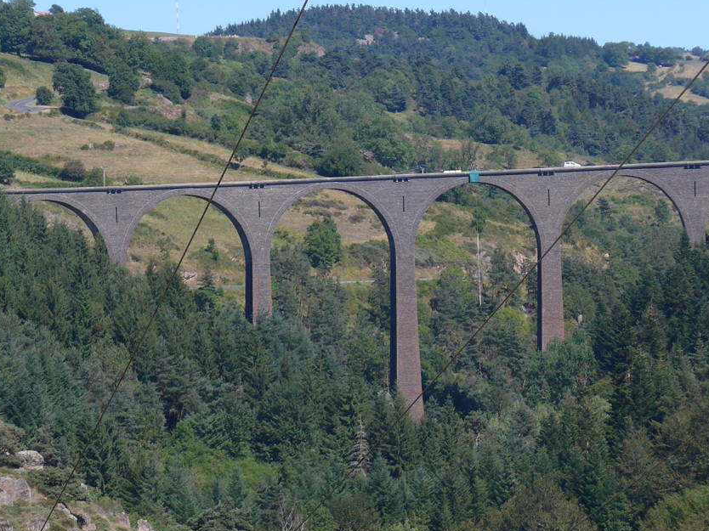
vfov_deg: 6.2
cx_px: 360
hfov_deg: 8.2
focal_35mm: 241
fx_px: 4935
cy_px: 249
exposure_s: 1/320
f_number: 5.5
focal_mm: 30.5
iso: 80
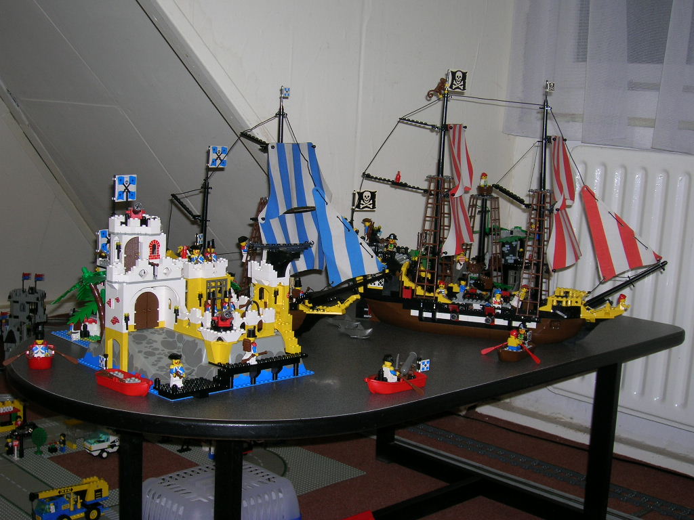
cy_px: 260
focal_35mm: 46
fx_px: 922
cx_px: 347
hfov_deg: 41.2
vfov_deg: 31.5
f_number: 3.2
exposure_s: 1/60.1
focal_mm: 7.7
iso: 51
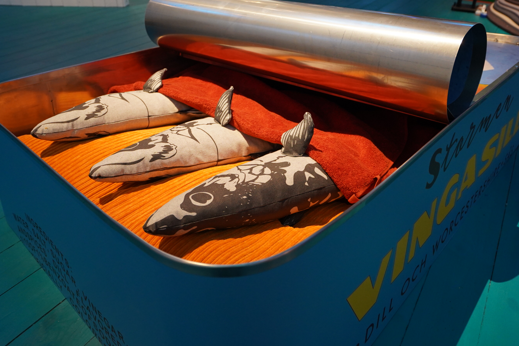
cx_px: 246
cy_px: 107
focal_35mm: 28
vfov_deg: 45.5
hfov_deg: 65.4
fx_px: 404
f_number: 4
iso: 2500
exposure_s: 1/160
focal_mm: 19
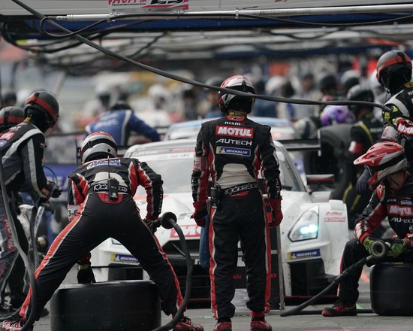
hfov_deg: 2.6
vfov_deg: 2.1
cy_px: 157
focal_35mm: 737
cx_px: 164
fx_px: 9009
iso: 400
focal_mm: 600
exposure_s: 1/800
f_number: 7.1
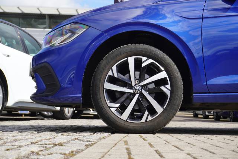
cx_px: 119
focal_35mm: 64
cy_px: 80
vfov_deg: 21.1
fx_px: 426
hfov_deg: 31.2
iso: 100
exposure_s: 1/100
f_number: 7.1
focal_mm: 43
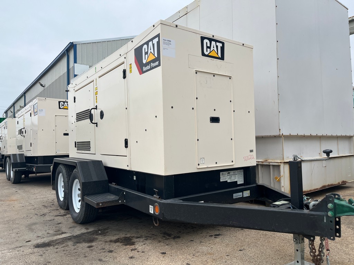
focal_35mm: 26
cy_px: 132
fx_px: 266
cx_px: 177
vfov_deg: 53.1
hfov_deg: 67.3
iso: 50
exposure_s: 1/1175
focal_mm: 5.1
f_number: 1.6
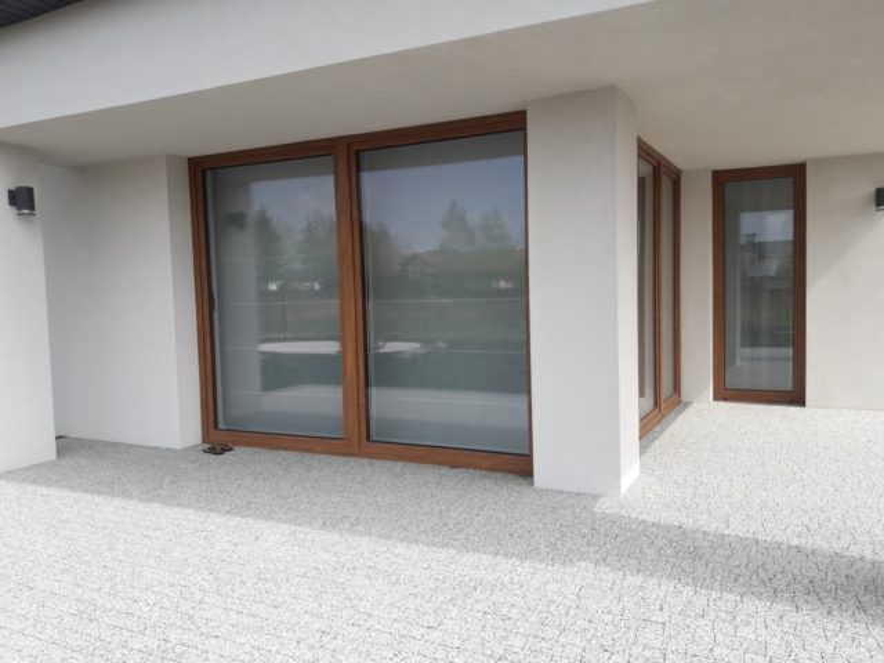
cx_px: 442
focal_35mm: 28
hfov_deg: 63.4
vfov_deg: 49.7
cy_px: 332
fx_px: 715
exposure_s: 1/1022
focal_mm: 3.7
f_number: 1.9
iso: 40
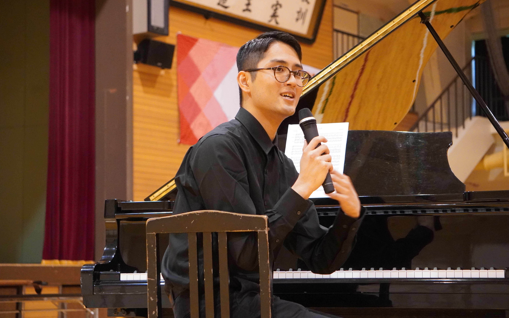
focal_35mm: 85
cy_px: 153
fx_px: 1172
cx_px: 255
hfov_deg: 24.5
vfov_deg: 15.5
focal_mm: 55
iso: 6400
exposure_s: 1/80
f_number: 4.5
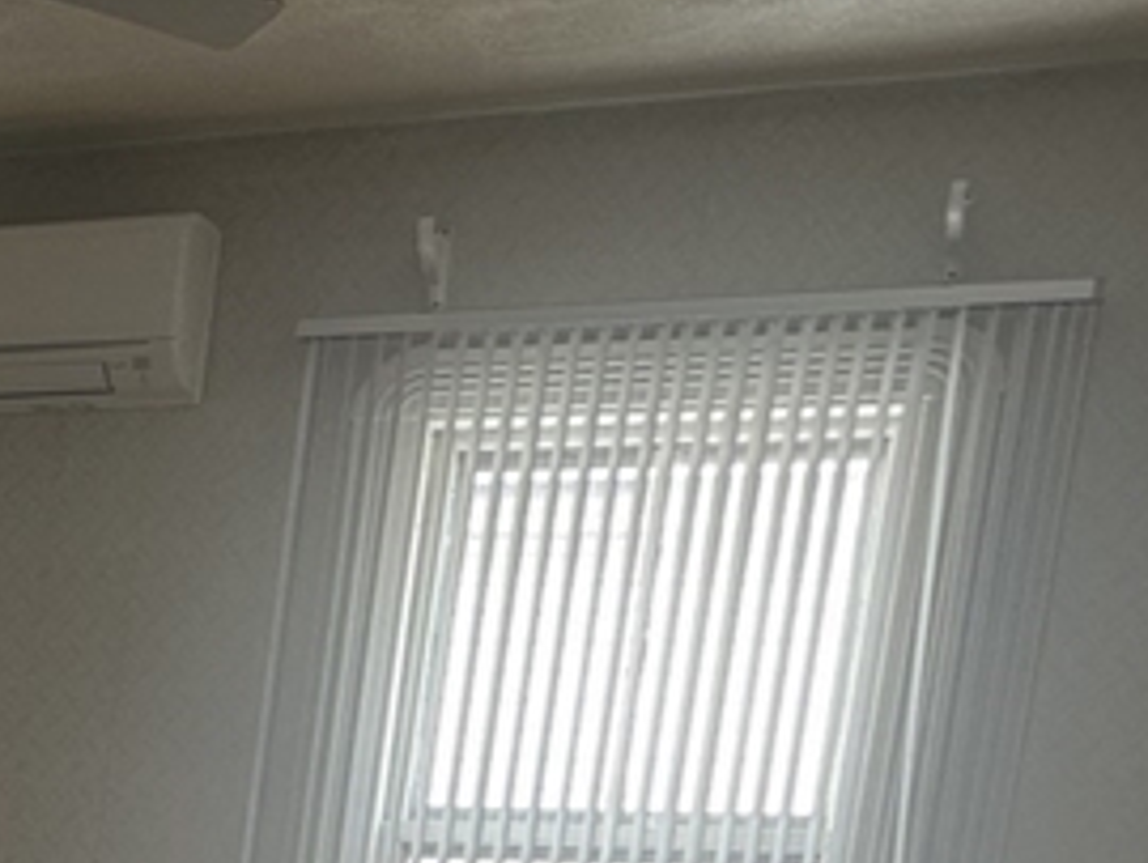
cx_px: -884
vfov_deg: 14.2
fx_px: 3021
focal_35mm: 91
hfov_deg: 17.6
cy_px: 1590
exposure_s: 1/121
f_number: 1.78
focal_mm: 6.86
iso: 160
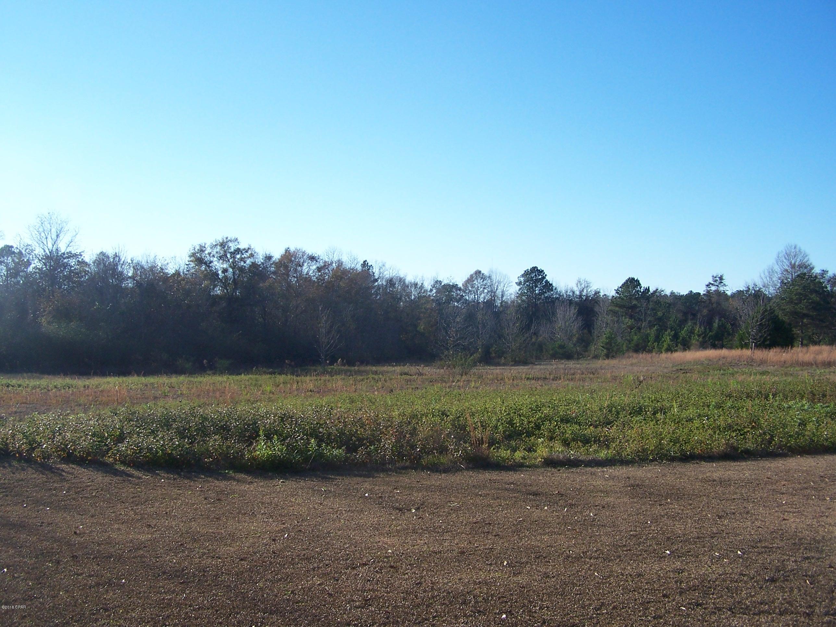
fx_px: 918
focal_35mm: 38
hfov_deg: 49.0
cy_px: 314
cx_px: 418
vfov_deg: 37.7
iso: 80
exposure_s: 1/800
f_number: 2.8
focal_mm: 6.3
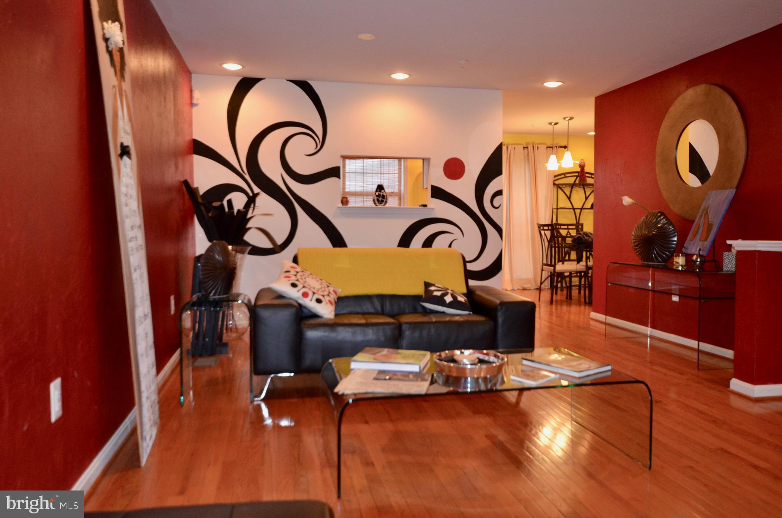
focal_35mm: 30
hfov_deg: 62.0
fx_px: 650
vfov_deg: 43.4
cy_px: 259
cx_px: 391
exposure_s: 1/60
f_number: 3.5
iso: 1000
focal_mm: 20
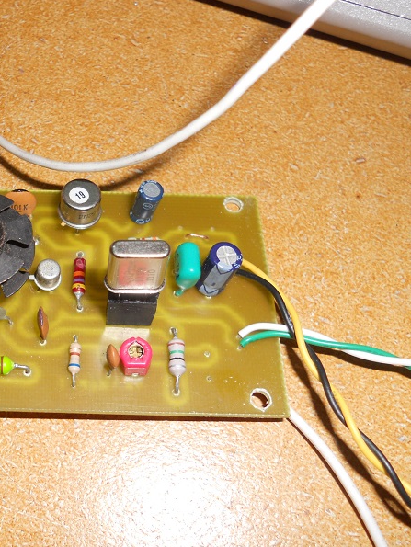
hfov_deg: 32.5
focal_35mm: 43
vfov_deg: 43.8
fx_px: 680
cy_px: 272
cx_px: 69
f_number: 8.8
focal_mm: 5.8
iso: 80
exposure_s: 1/25
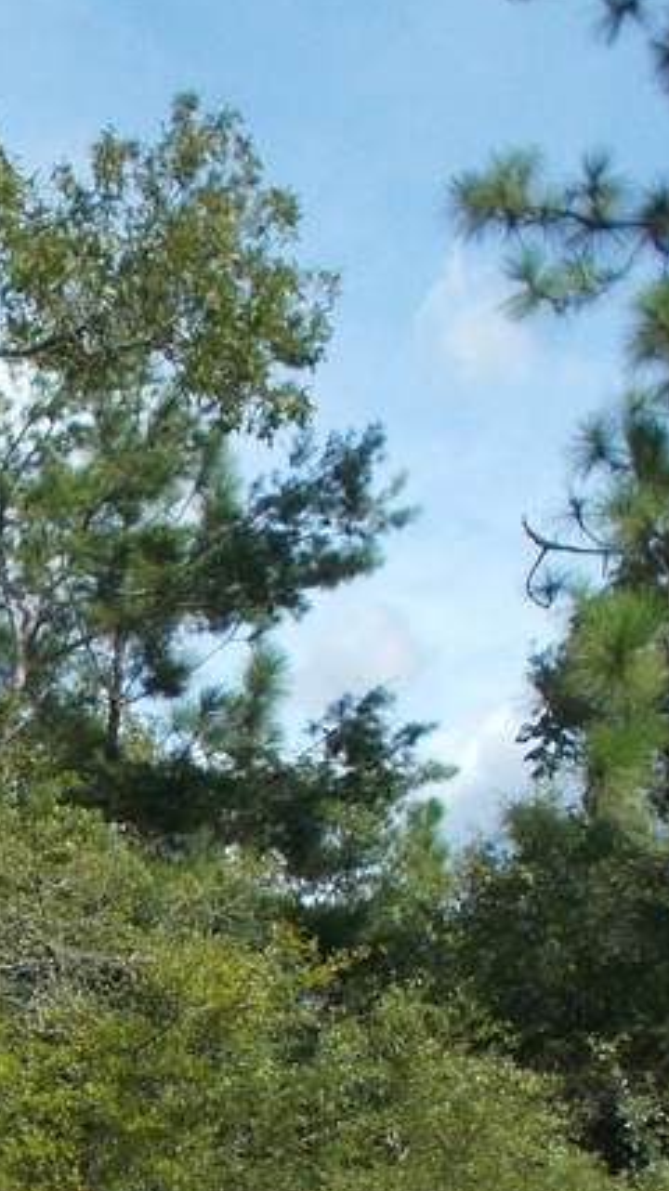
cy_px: 920
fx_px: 2682
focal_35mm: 85
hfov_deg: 13.7
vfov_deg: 24.7
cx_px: -192
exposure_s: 1/160
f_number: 8
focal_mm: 4.6
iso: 80
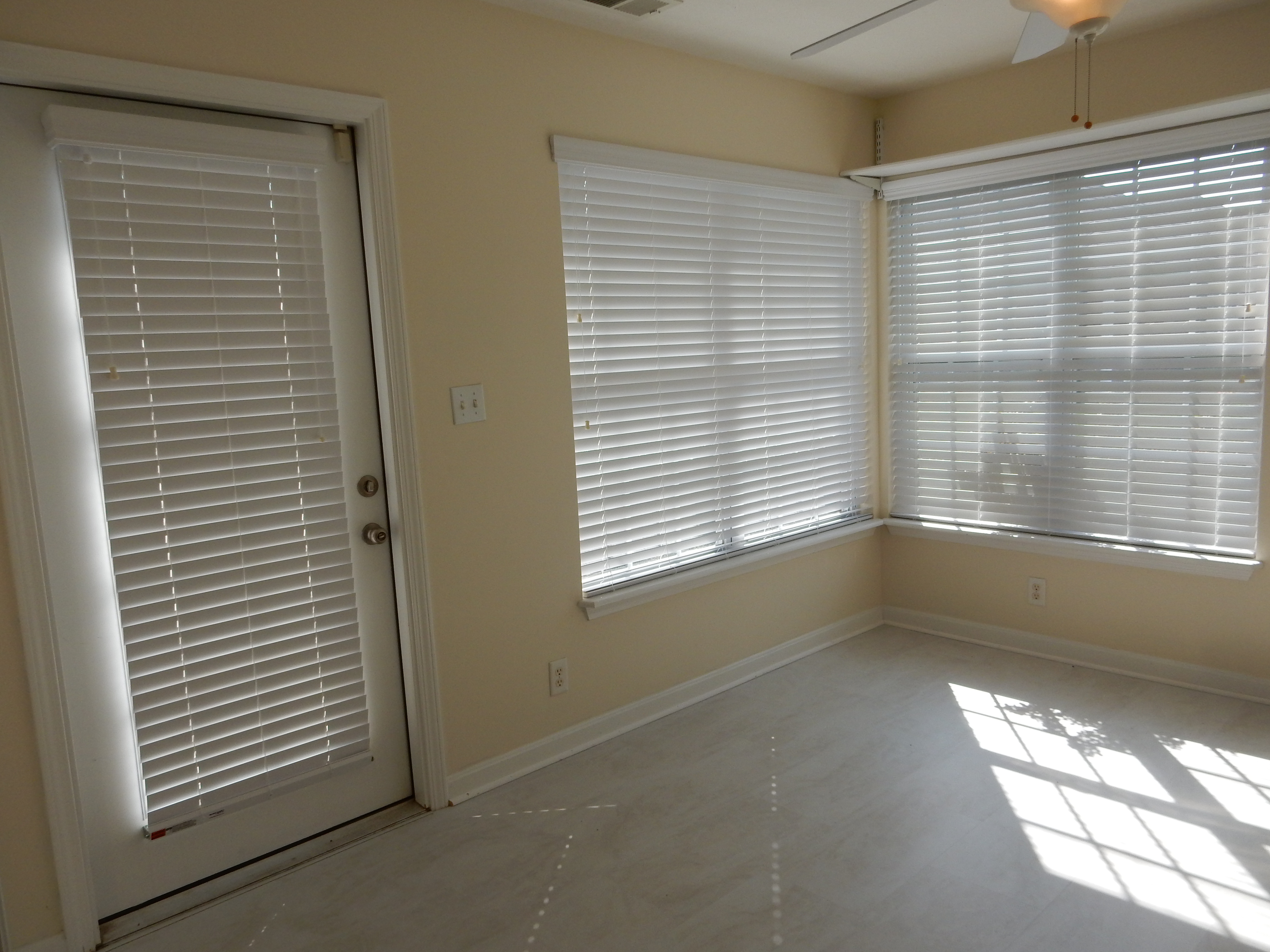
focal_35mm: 25
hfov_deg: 69.4
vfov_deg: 54.9
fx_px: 917
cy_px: 476
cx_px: 635
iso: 125
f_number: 3.7
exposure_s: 1/500
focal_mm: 4.5
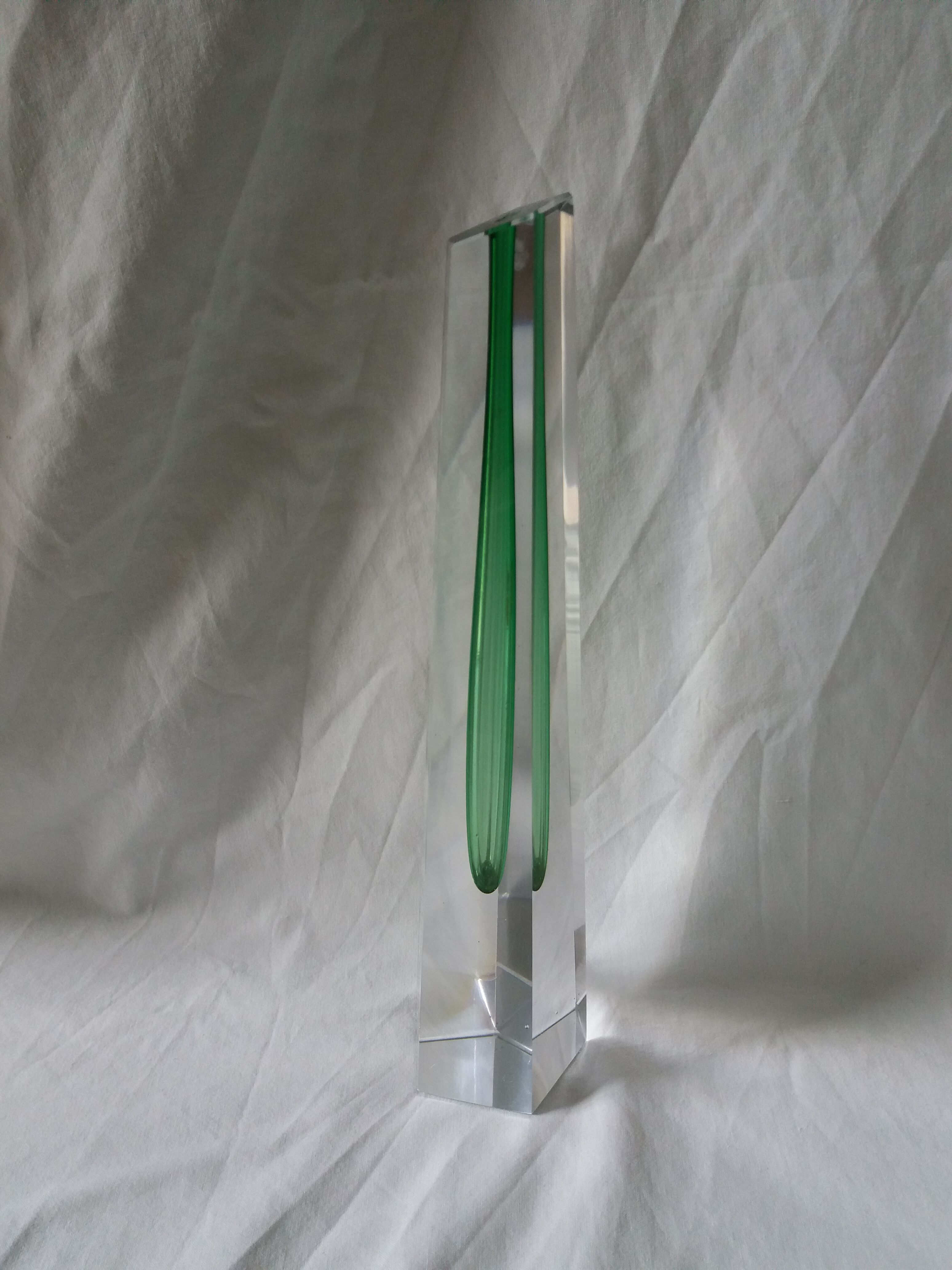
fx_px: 1027
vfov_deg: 63.4
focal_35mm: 28
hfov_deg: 49.7
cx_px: 476
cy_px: 635
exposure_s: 1/100
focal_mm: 3.7
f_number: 1.9
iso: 100
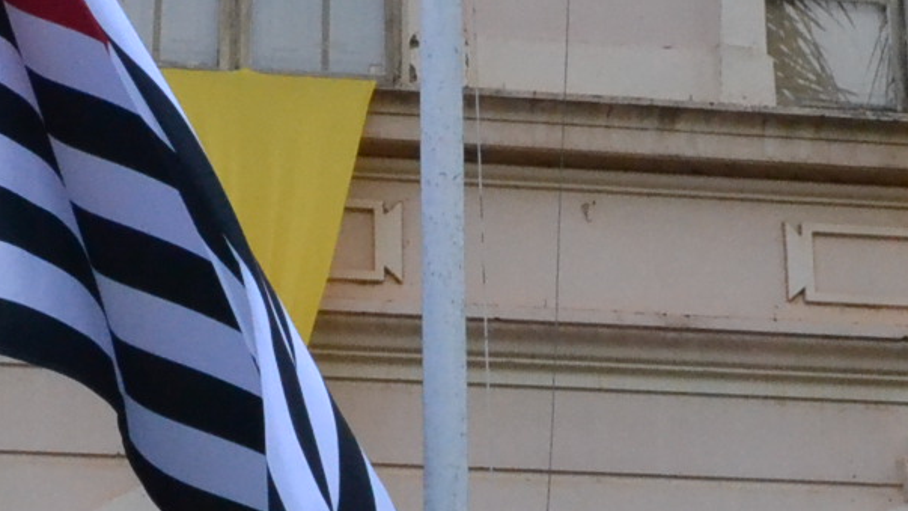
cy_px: 393
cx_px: 452
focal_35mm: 108
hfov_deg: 19.8
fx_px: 2600
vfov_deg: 11.2
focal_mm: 18
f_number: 14
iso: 3200
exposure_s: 1/800
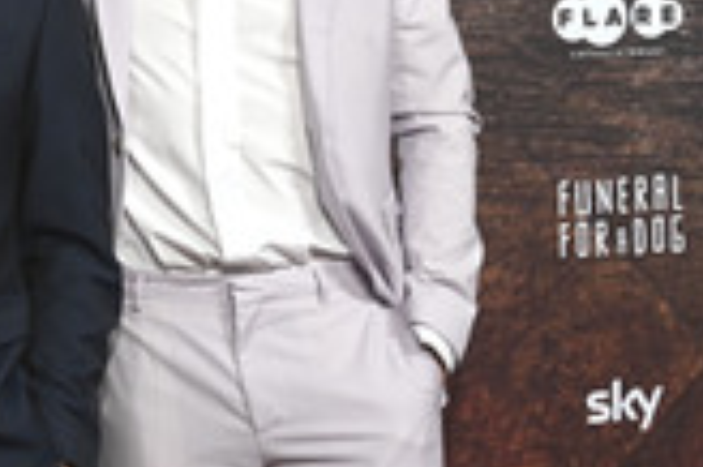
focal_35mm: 102
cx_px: -156
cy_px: 184
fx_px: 1990
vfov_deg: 13.4
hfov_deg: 18.9
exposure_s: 1/200
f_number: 6.3
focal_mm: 37
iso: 400
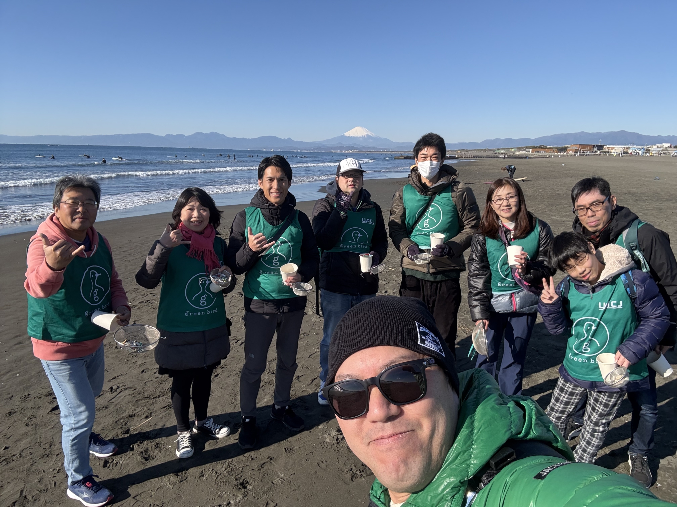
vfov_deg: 58.9
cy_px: 254
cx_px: 338
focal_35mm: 23
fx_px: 450
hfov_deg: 73.9
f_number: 1.9
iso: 25
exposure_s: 1/1172
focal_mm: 2.69
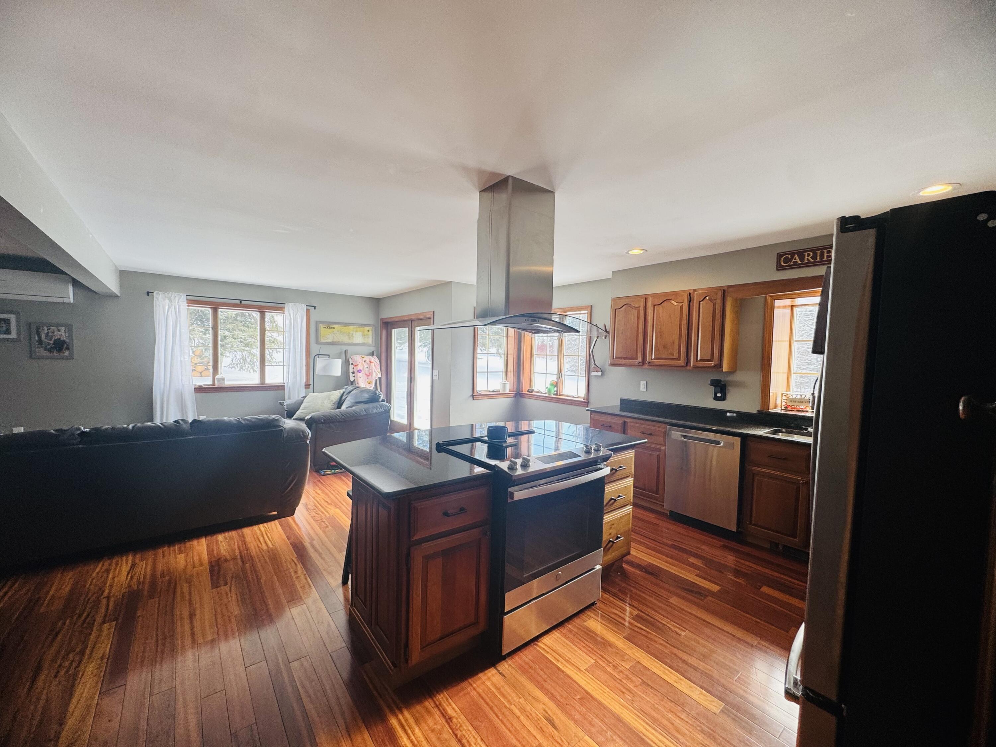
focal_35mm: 14
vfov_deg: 85.7
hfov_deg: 102.1
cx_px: 498
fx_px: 403
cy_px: 374
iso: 64
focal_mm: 2.22
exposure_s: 1/99
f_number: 2.2
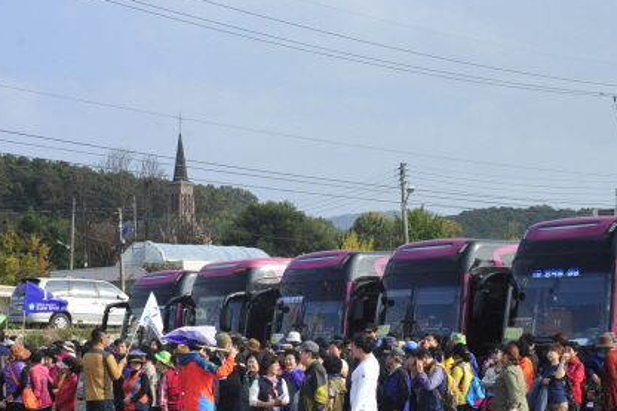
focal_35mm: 83
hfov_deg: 24.5
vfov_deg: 16.4
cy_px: 254
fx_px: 1422
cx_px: 277
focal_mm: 48
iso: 200
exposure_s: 1/160
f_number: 11
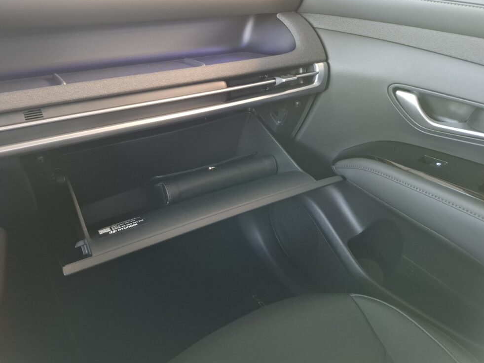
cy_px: 182
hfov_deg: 71.6
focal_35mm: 24
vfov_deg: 56.8
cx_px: 237
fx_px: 336
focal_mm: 5.54
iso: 640
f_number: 1.8
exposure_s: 1/25
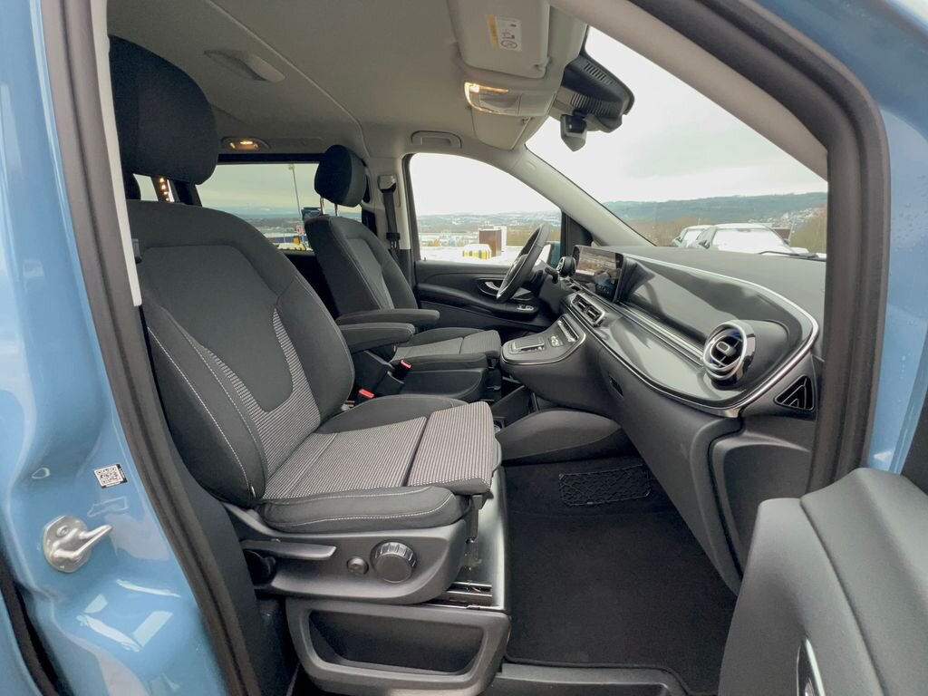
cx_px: 464
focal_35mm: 13
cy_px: 348
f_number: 1.8
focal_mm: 1.57
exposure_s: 1/50
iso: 160
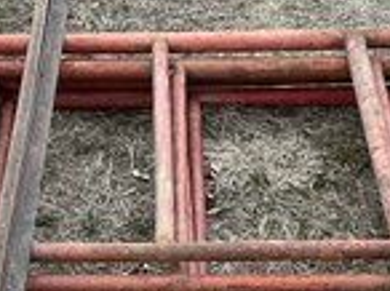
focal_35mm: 121
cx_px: 167
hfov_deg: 16.3
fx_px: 1361
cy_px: 410
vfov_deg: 11.8
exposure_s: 1/292
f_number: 1.8
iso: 25
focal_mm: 3
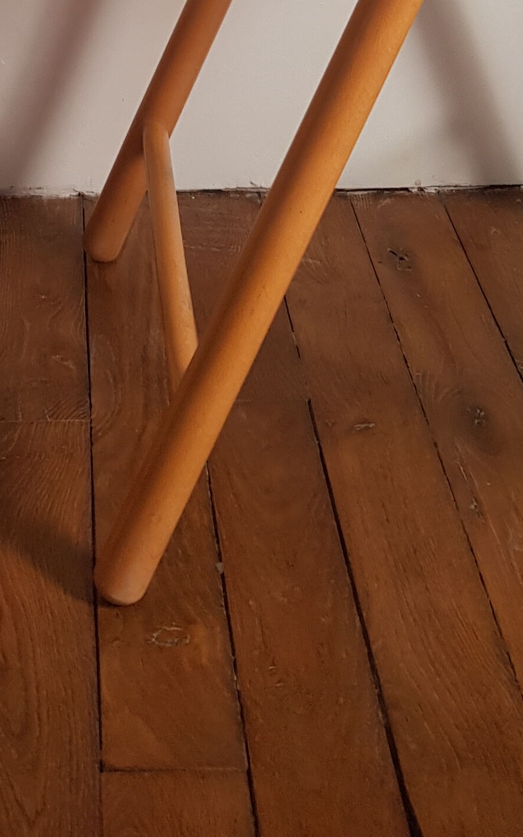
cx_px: -27
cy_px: -345
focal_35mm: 78
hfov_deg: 16.3
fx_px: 1780
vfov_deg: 22.6
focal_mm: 4.2
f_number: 1.7
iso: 64
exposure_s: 1/100
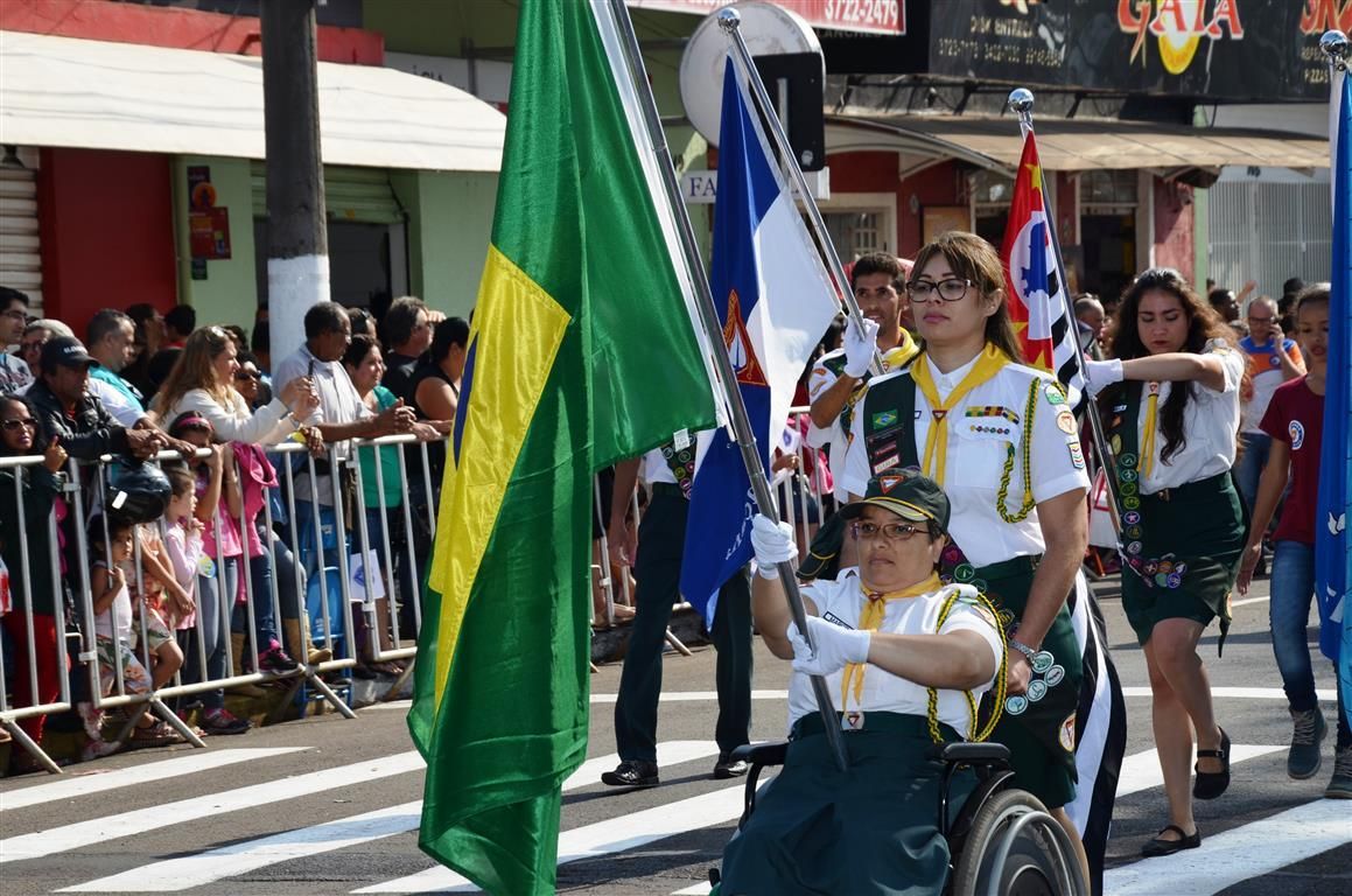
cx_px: 676
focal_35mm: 105
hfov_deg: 19.5
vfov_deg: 13.0
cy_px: 448
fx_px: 3936
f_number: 8
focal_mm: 70
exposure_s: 1/250
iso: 100
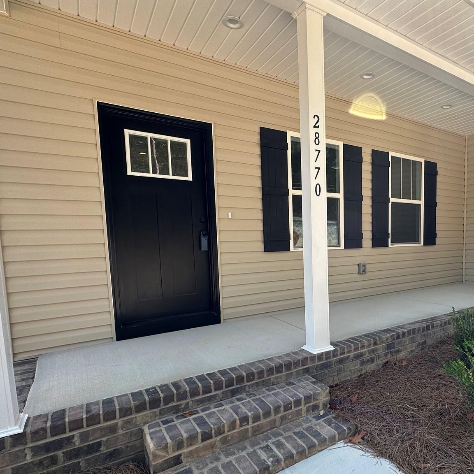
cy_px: 270
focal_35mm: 22
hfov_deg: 66.6
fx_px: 341
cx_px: 336
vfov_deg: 69.3
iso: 40
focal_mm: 2.22
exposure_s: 1/394
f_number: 2.2
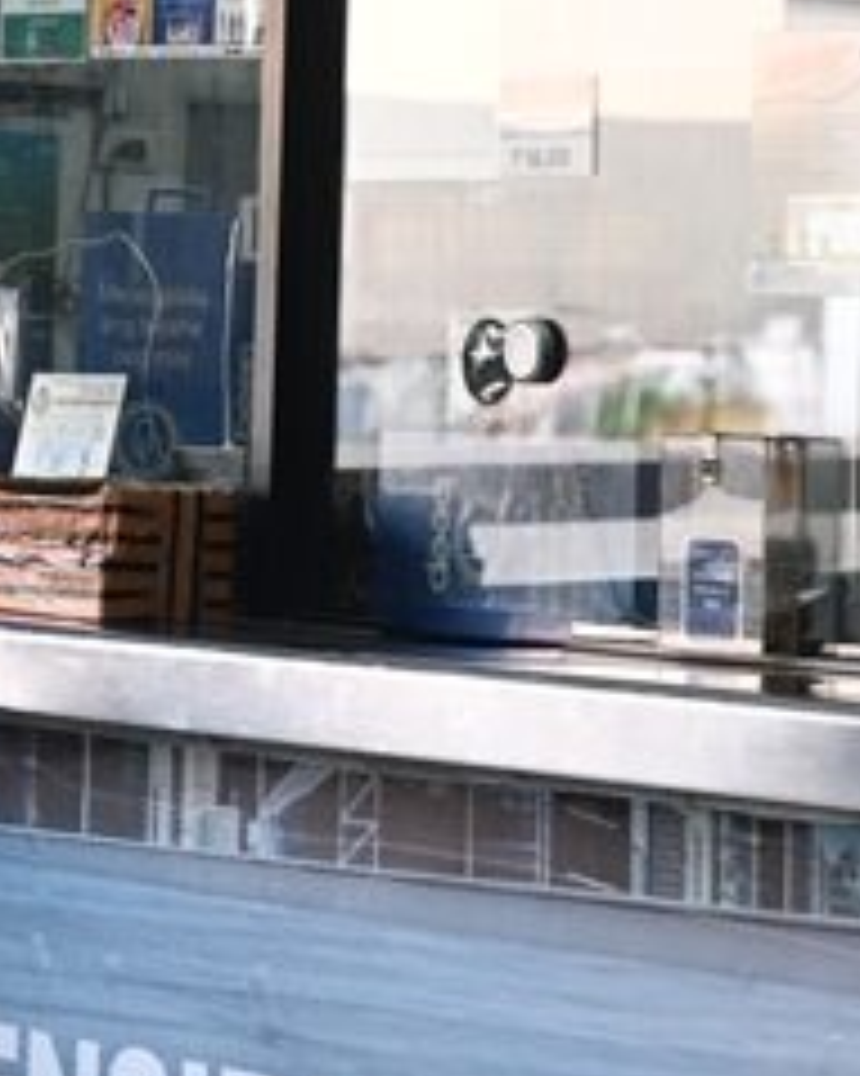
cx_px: 486
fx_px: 6399
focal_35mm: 201
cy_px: -293
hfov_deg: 7.7
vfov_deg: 9.5
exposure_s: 1/40
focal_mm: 50
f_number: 2.8
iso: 400
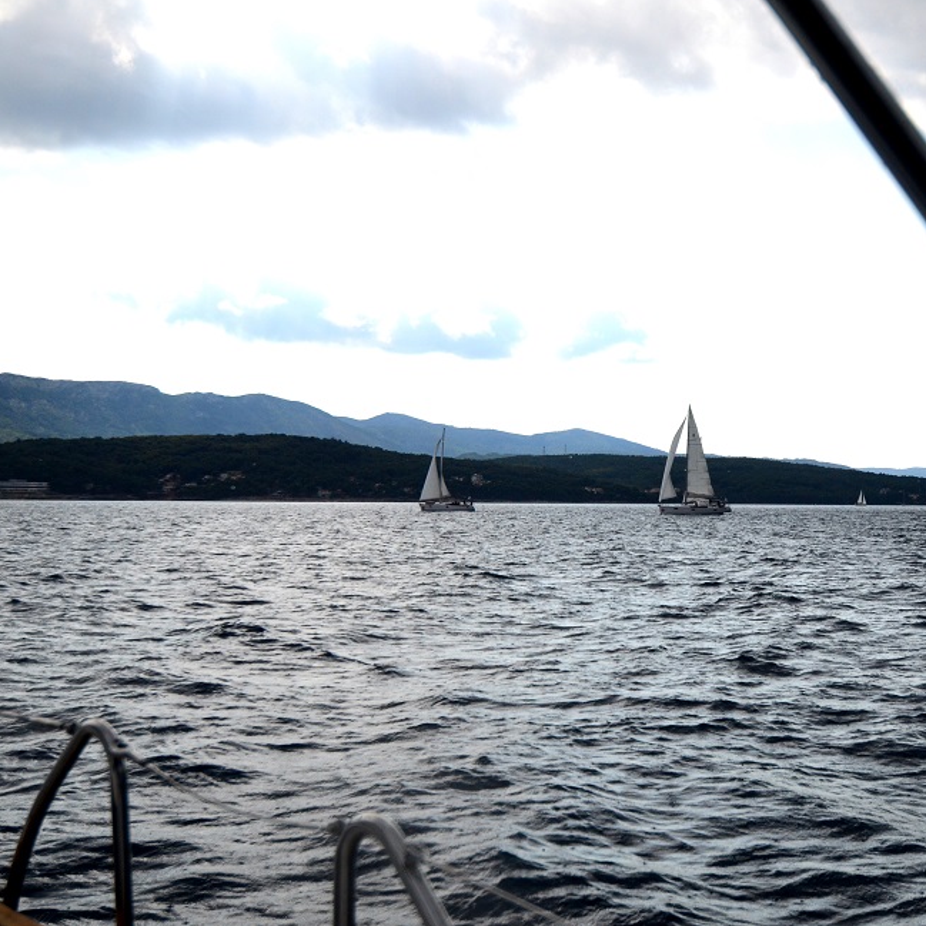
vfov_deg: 36.1
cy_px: 459
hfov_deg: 35.9
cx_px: 550
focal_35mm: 47
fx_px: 1422
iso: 400
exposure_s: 1/5000
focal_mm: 24
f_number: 4.5
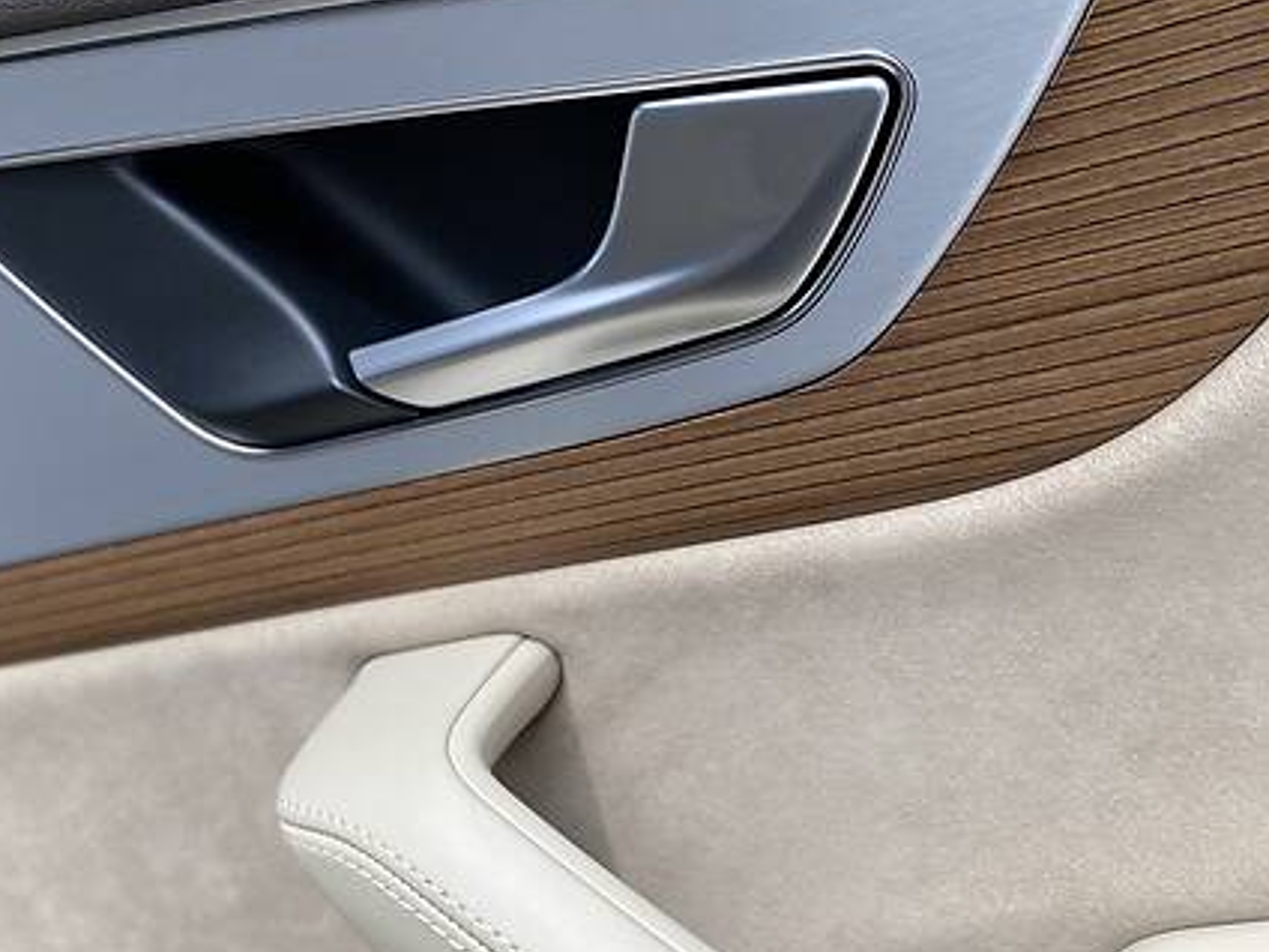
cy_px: 524
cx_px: 587
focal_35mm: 49
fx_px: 1796
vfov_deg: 29.7
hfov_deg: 38.9
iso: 32
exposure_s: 1/698
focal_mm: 4.2
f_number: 1.8
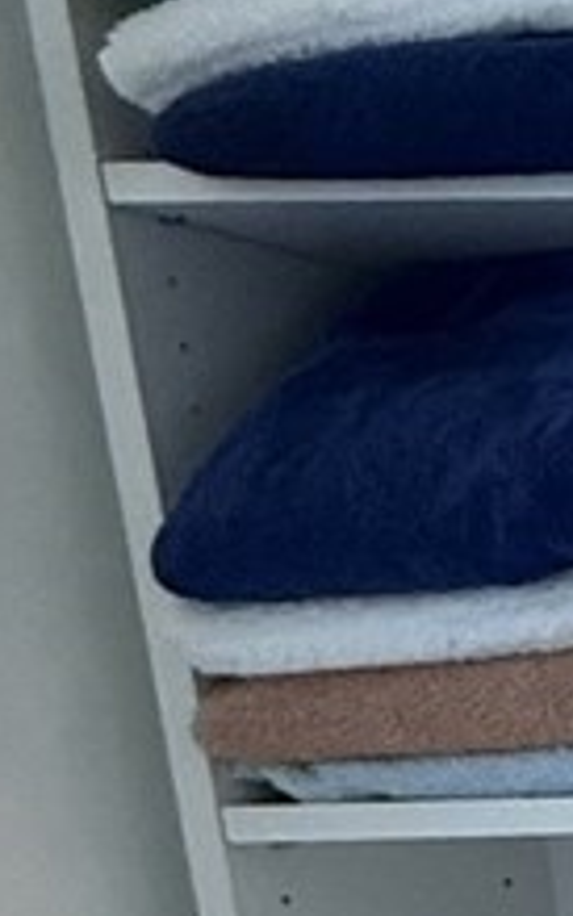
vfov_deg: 18.4
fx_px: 2597
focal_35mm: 104
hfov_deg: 7.6
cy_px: 1246
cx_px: 2388
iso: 250
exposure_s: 1/120
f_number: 2.2
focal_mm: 2.22
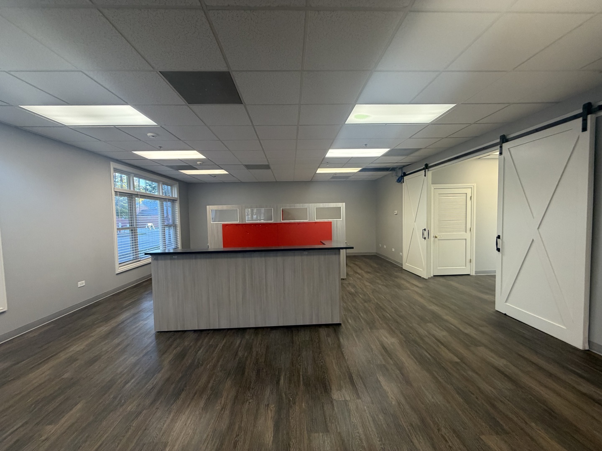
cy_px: 226
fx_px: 243
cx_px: 301
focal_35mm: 14
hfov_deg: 102.1
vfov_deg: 85.7
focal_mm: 2.22
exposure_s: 1/120
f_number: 2.2
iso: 250
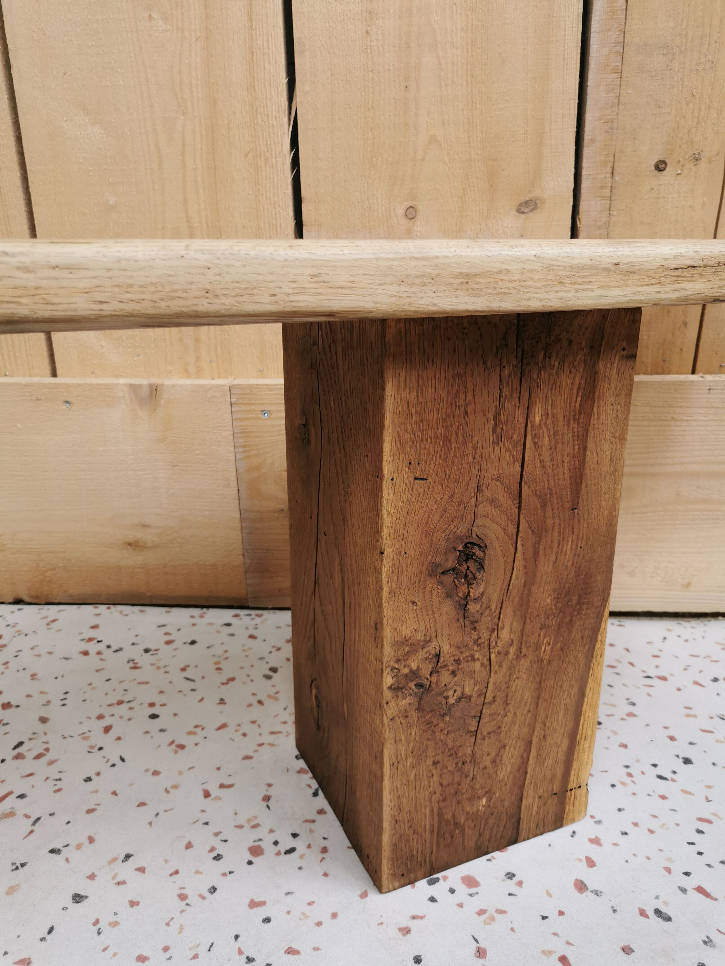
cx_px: 362
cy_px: 483
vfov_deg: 65.3
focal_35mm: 27
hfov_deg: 51.4
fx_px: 754
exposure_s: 1/100
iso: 100
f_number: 1.8
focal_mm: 5.58
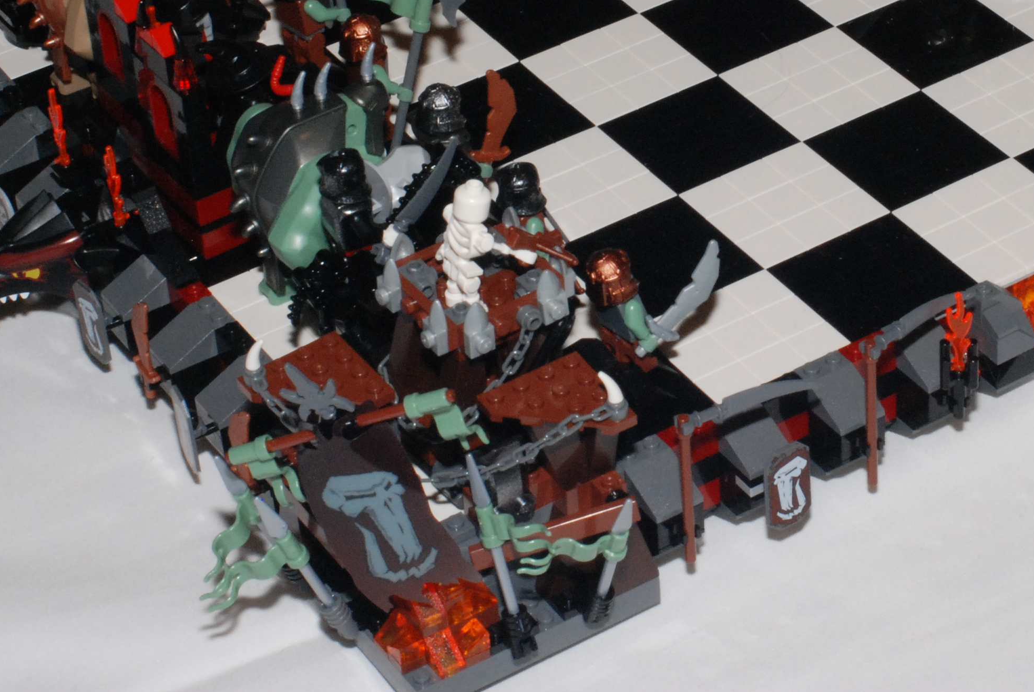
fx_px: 3566
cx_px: 722
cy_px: 34
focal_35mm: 124
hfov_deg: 16.4
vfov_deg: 11.0
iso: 640
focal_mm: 42
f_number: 20
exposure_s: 1/60
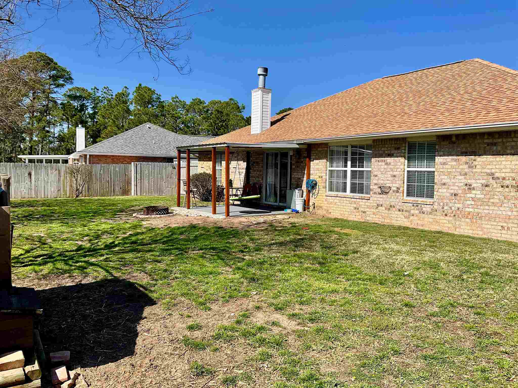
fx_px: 434
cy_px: 194
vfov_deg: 48.2
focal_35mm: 29
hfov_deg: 61.7
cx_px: 259
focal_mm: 3
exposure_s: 1/2058
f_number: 1.8
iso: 16
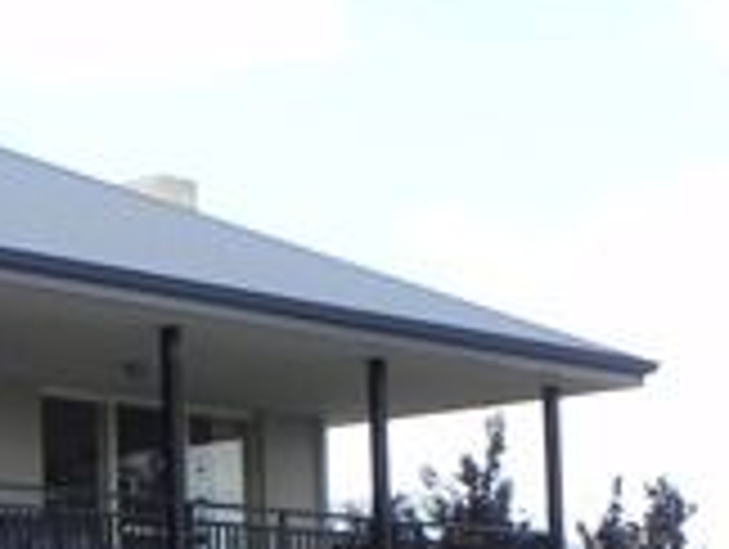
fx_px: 3079
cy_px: 544
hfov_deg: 13.2
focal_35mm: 146
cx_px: -112
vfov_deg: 10.1
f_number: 6.3
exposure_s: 1/263
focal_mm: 6.6
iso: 160
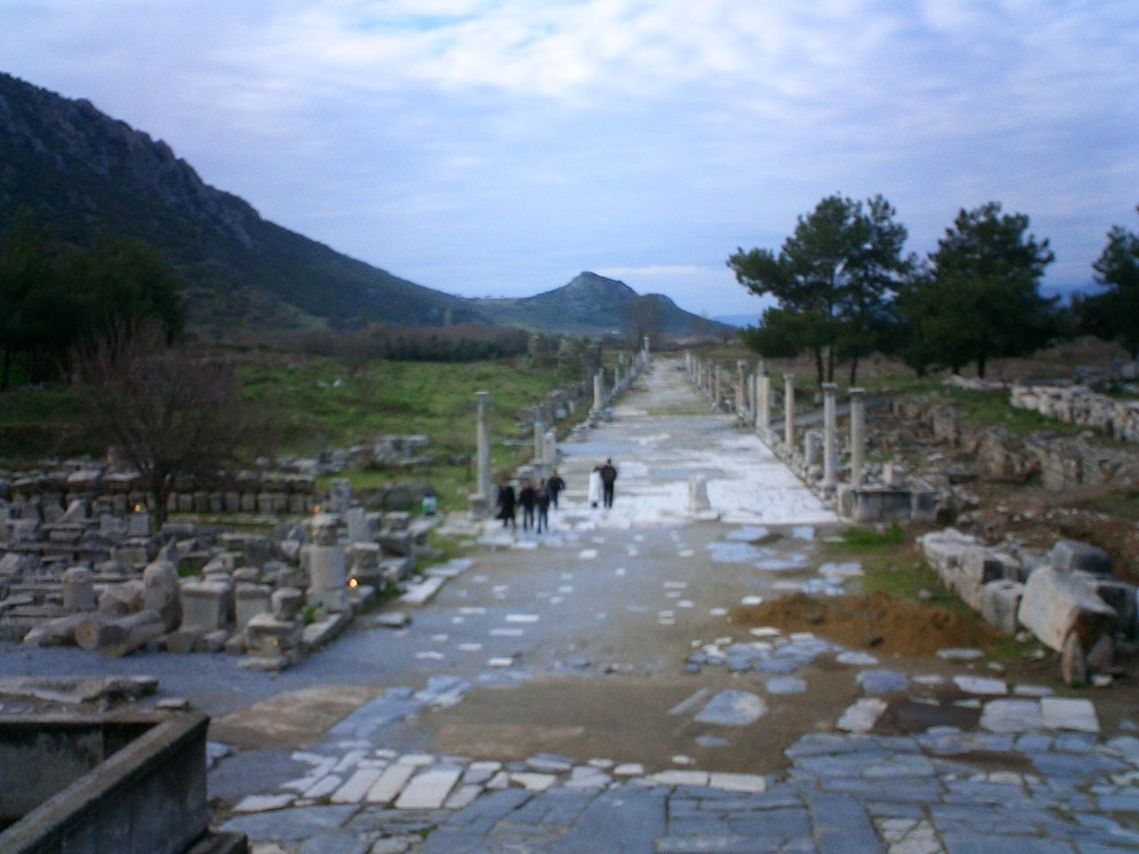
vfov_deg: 38.7
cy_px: 427
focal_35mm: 37
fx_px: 1217
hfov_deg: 50.1
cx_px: 570
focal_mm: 5.6
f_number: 3.5
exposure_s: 1/800
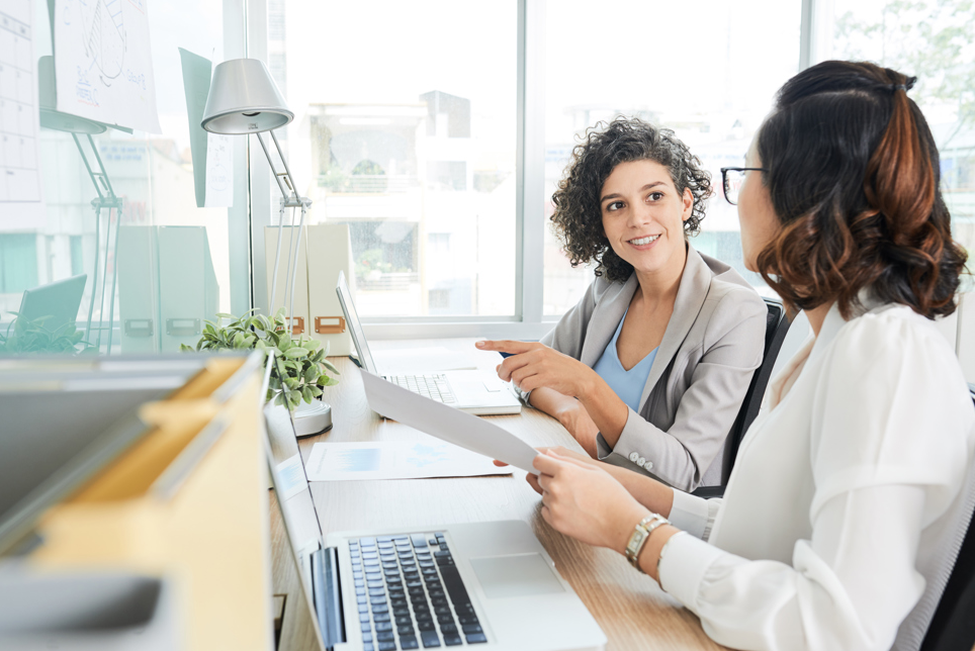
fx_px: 976
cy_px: 329
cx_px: 492
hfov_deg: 53.1
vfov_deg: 36.9
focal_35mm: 36
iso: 280
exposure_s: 1/125
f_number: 5.6
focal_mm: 35
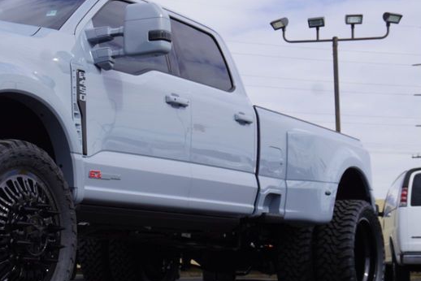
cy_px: 133
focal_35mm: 80
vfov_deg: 17.1
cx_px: 11
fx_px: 936
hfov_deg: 24.3
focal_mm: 27
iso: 100
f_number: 11
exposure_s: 1/160
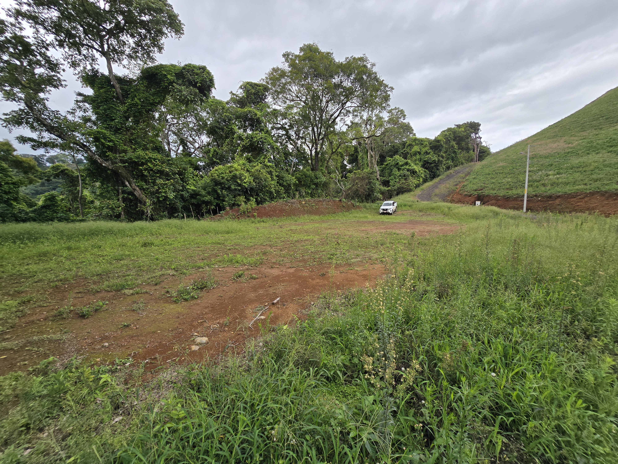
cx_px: 309
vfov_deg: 89.9
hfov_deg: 106.2
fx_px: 232
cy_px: 232
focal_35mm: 13
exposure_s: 1/864
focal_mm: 2.2
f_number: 2.2
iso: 50
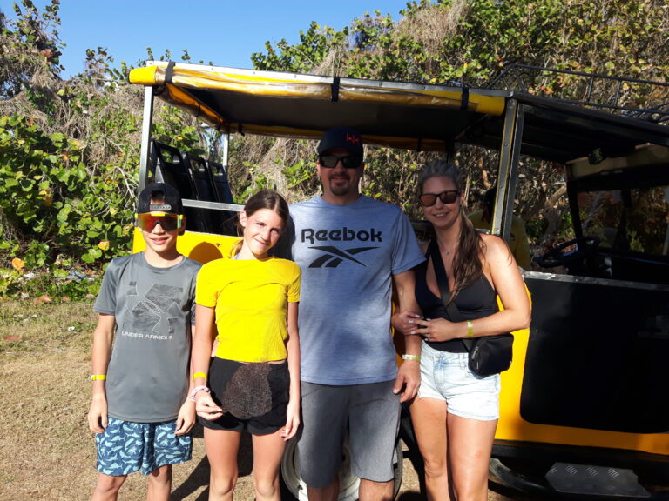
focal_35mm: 31
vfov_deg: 45.4
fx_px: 599
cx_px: 334
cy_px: 250
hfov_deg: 58.4
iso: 40
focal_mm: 3.7
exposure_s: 1/910
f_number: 1.9
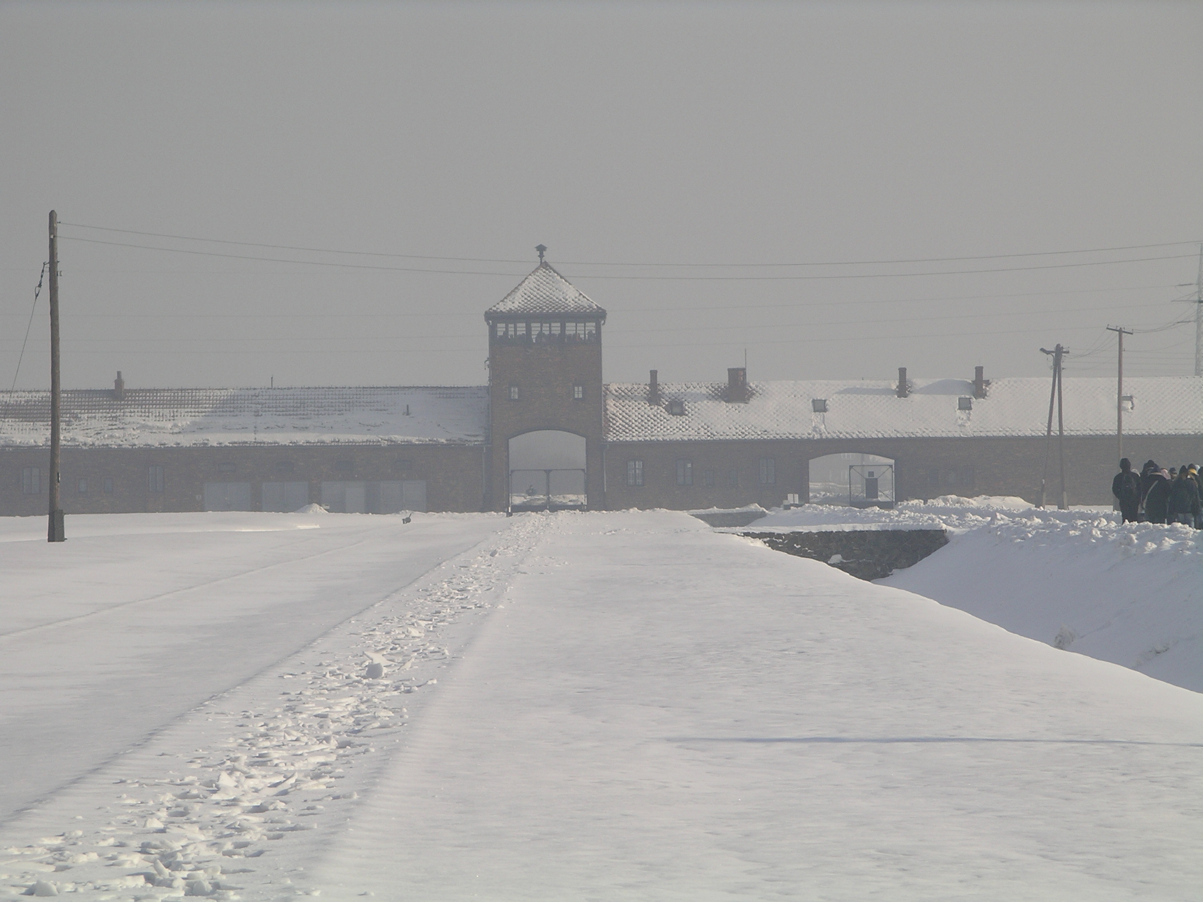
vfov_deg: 7.9
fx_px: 6499
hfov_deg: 10.6
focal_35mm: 187
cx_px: 602
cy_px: 451
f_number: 6
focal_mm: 39
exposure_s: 1/611
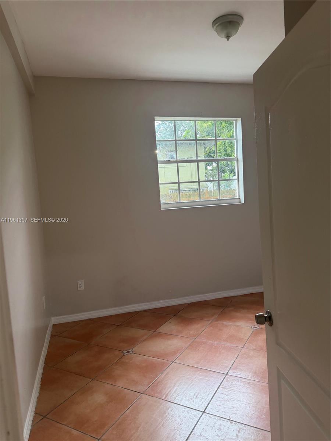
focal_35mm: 24
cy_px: 220
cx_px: 166
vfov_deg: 71.6
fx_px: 306
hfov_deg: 56.8
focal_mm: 6.76
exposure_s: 1/60
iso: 160
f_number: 1.78
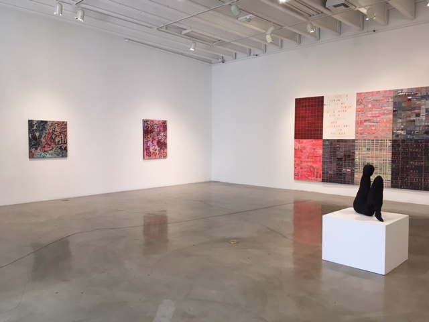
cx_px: 214
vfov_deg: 48.2
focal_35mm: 29
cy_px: 161
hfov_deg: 61.7
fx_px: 359
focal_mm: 4.15
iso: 50
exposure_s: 1/30
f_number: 2.2
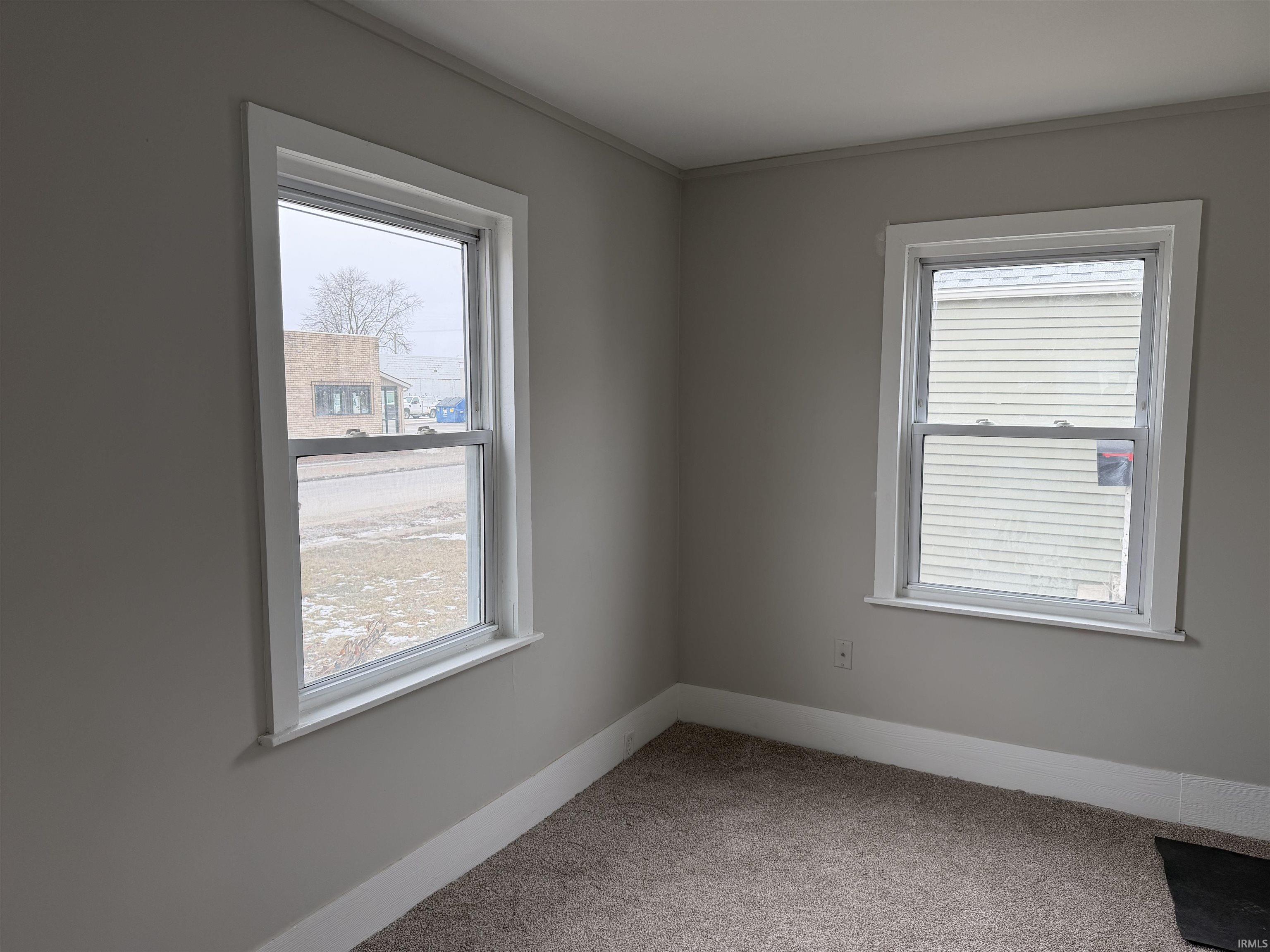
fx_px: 881
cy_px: 476
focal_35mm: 24
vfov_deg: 56.8
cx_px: 635
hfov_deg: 71.6
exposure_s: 1/252
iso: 80
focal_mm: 6.76
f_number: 1.78
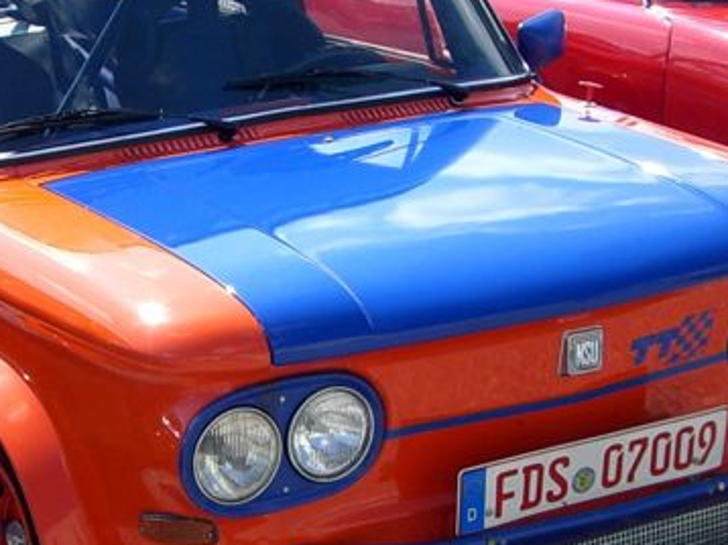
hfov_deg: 28.4
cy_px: 270
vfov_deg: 21.6
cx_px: 236
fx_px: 1429
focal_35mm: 68
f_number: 4.3
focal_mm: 6.2
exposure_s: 1/400
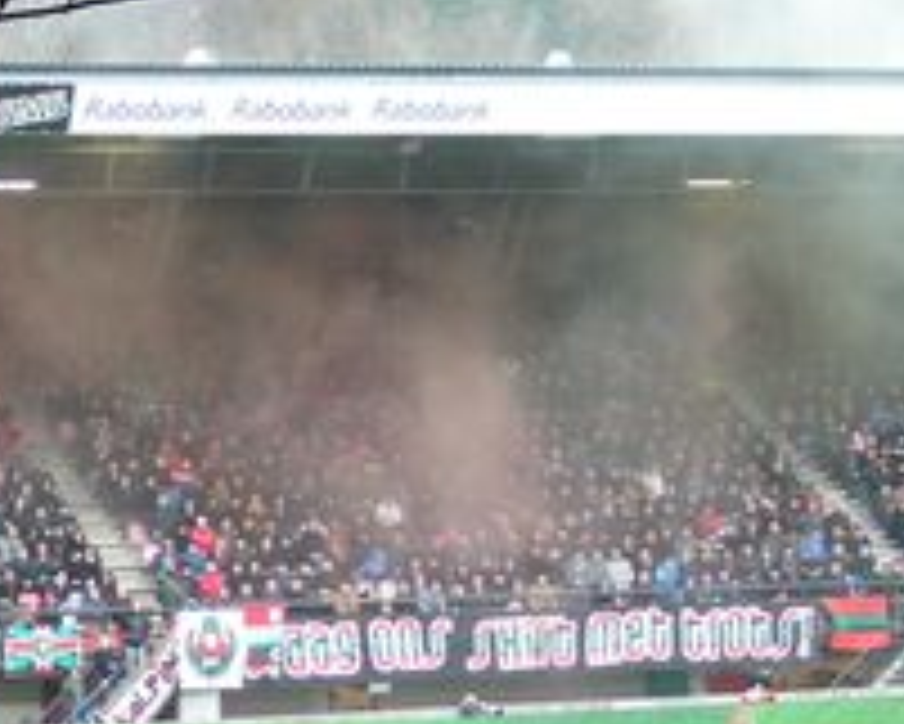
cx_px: -225
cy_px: 411
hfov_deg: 11.4
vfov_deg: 9.3
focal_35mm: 166
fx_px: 4443
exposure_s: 1/13
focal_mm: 10
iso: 150
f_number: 3.7
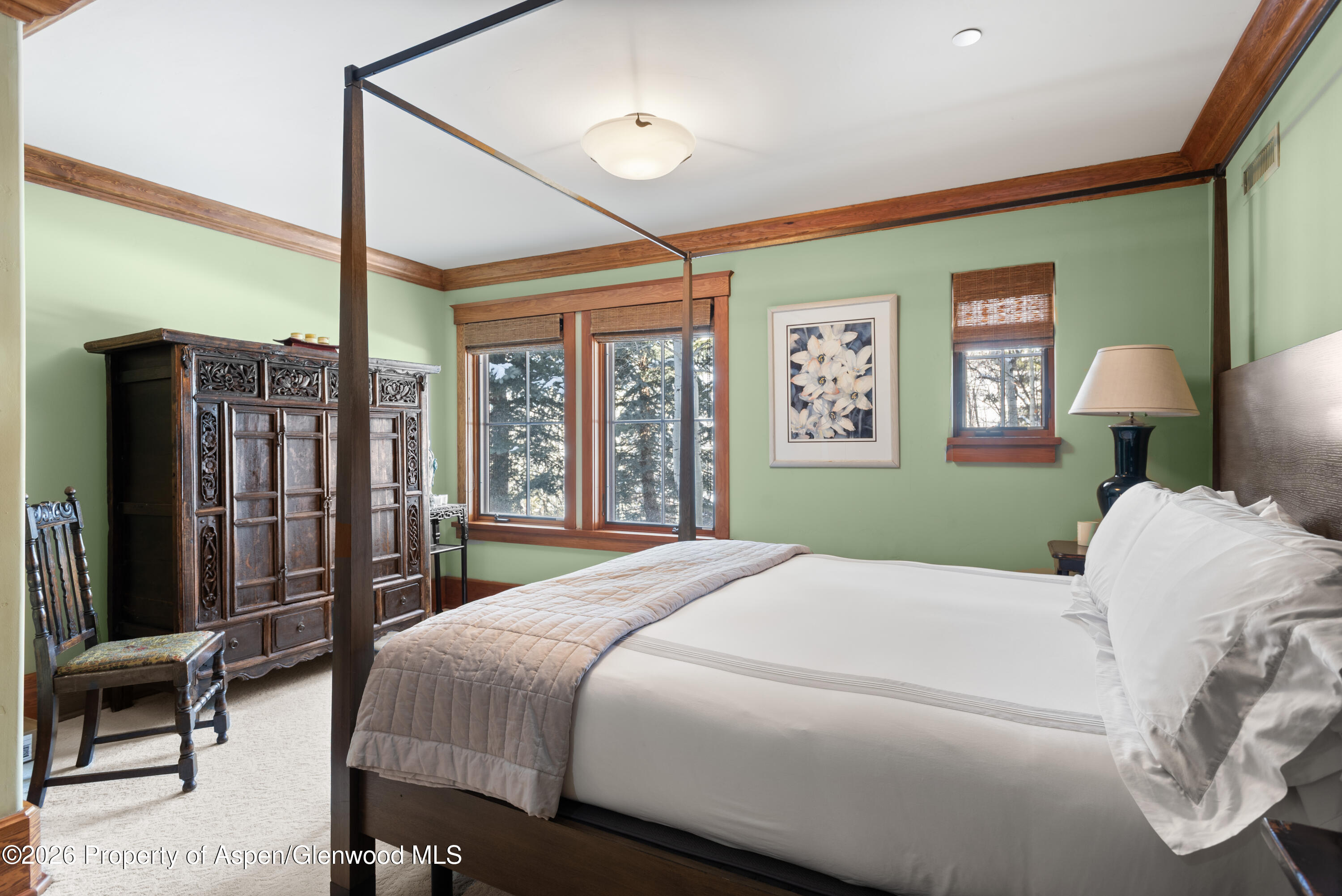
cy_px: 448
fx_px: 708
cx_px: 671
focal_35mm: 19
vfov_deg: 64.6
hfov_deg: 86.9
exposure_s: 2
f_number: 7.1
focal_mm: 19
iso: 200
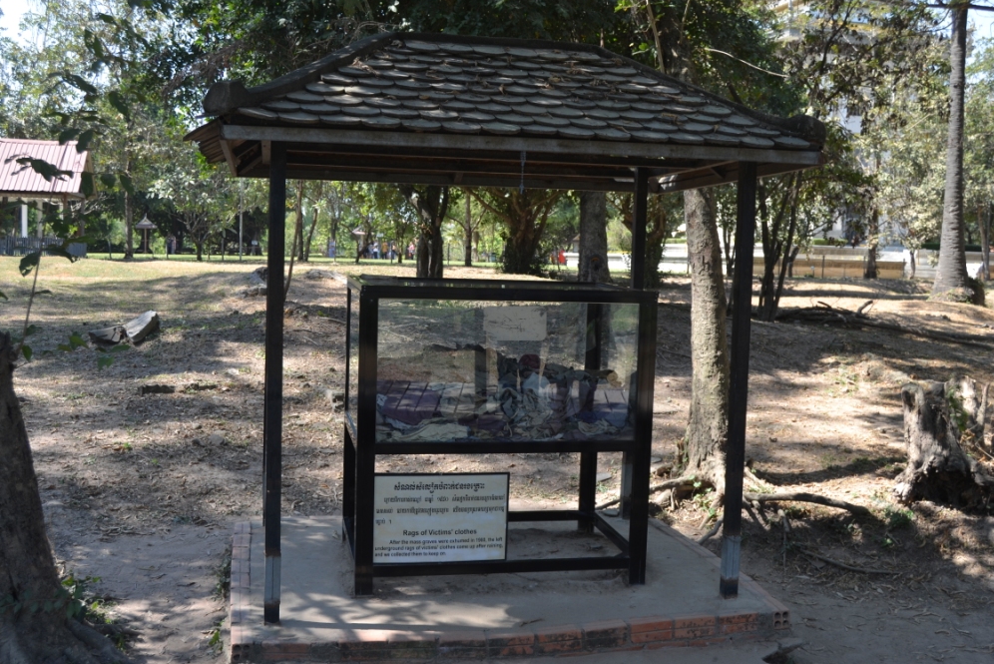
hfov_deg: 51.9
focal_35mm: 37
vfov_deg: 36.0
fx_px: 1022
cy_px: 330
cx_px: 495
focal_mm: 24
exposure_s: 1/125
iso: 100
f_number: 5.6
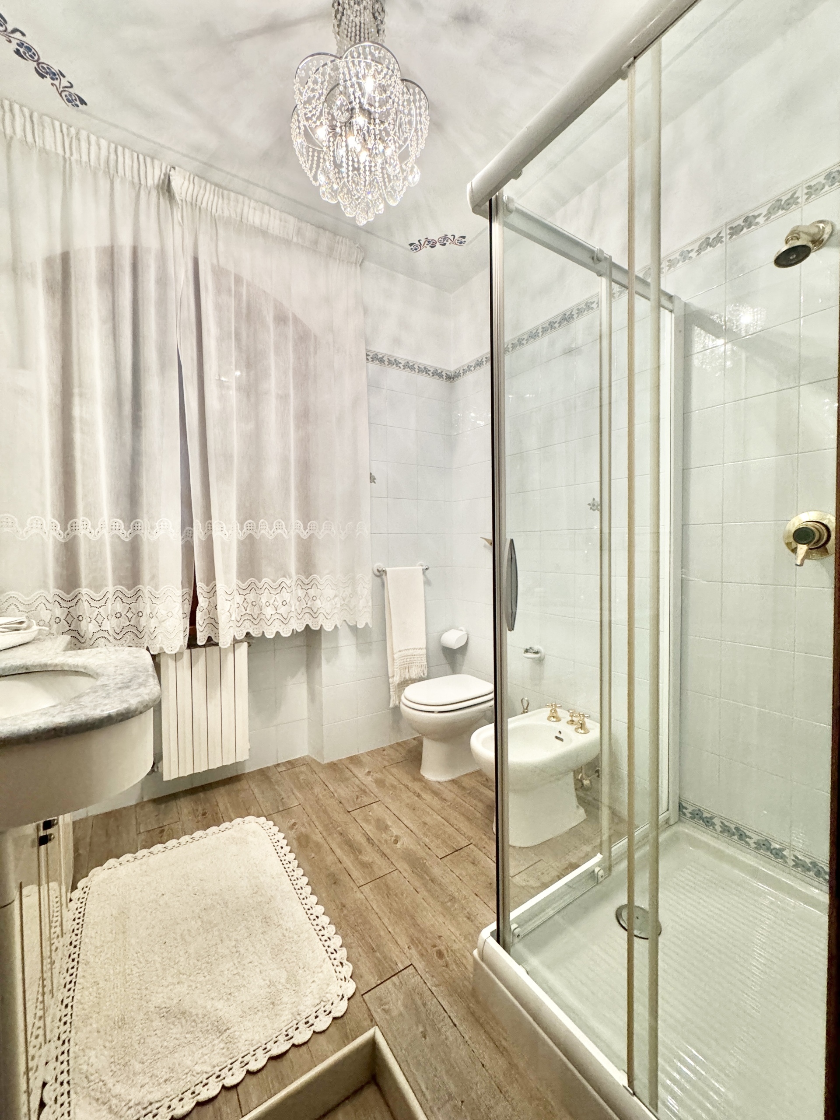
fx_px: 453
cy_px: 560
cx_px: 420
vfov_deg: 102.1
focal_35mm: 14
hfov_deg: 85.7
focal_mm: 2.22
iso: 250
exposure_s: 1/100
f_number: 2.2
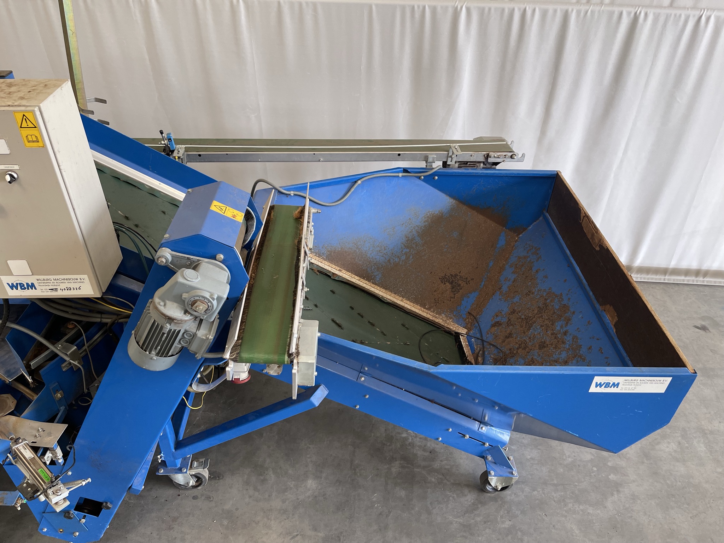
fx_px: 544
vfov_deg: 53.1
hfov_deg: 67.3
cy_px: 272
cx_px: 362
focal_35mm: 26
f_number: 1.6
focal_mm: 5.1
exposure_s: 1/121
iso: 125
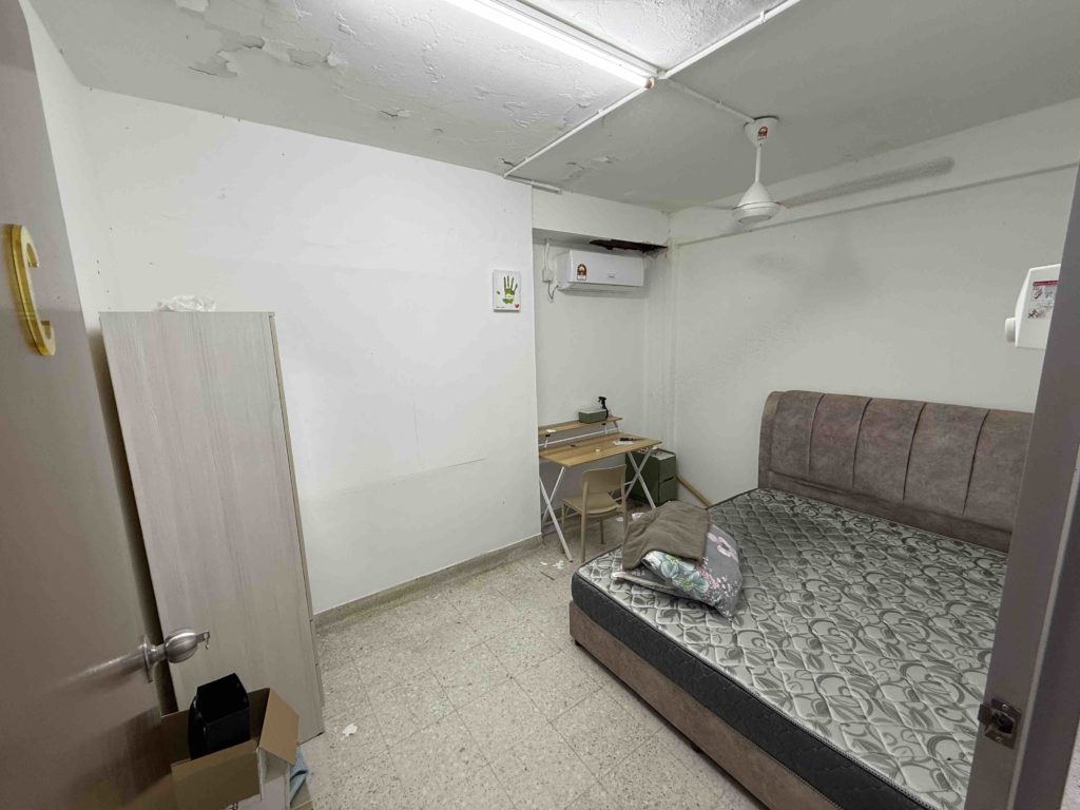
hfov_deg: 102.1
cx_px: 540
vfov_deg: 85.7
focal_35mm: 14
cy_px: 405
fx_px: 437
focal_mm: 2.22
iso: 160
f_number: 2.2
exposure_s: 1/100
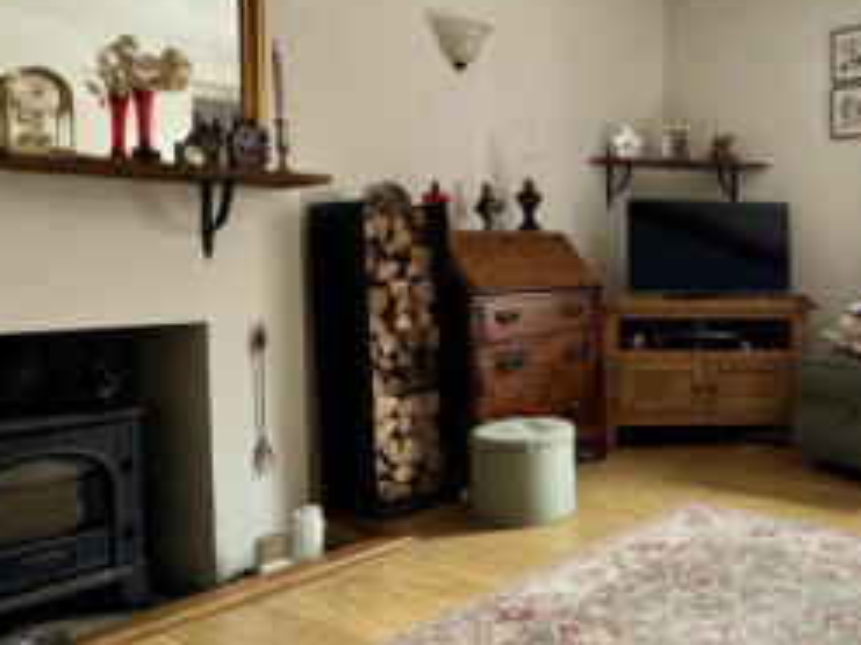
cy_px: 295
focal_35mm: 33
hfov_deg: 49.9
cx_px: 758
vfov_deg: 42.9
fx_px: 820
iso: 320
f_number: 2.2
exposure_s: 1/99
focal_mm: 2.22
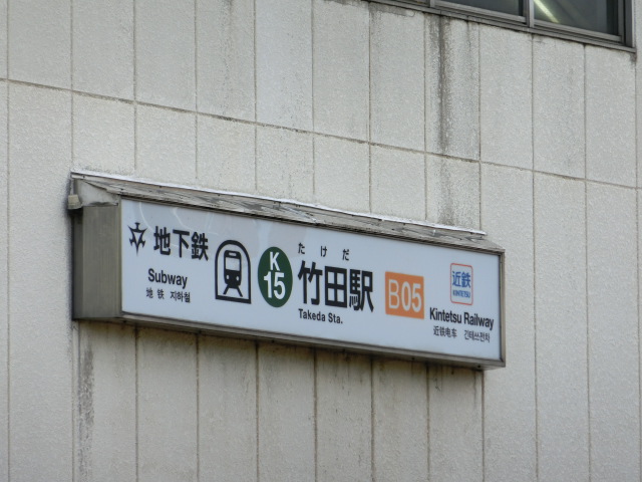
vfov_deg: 3.8
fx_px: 7289
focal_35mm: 393
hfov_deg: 5.0
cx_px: 321
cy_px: 241
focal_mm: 70.1
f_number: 5.7
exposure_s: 1/400
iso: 125
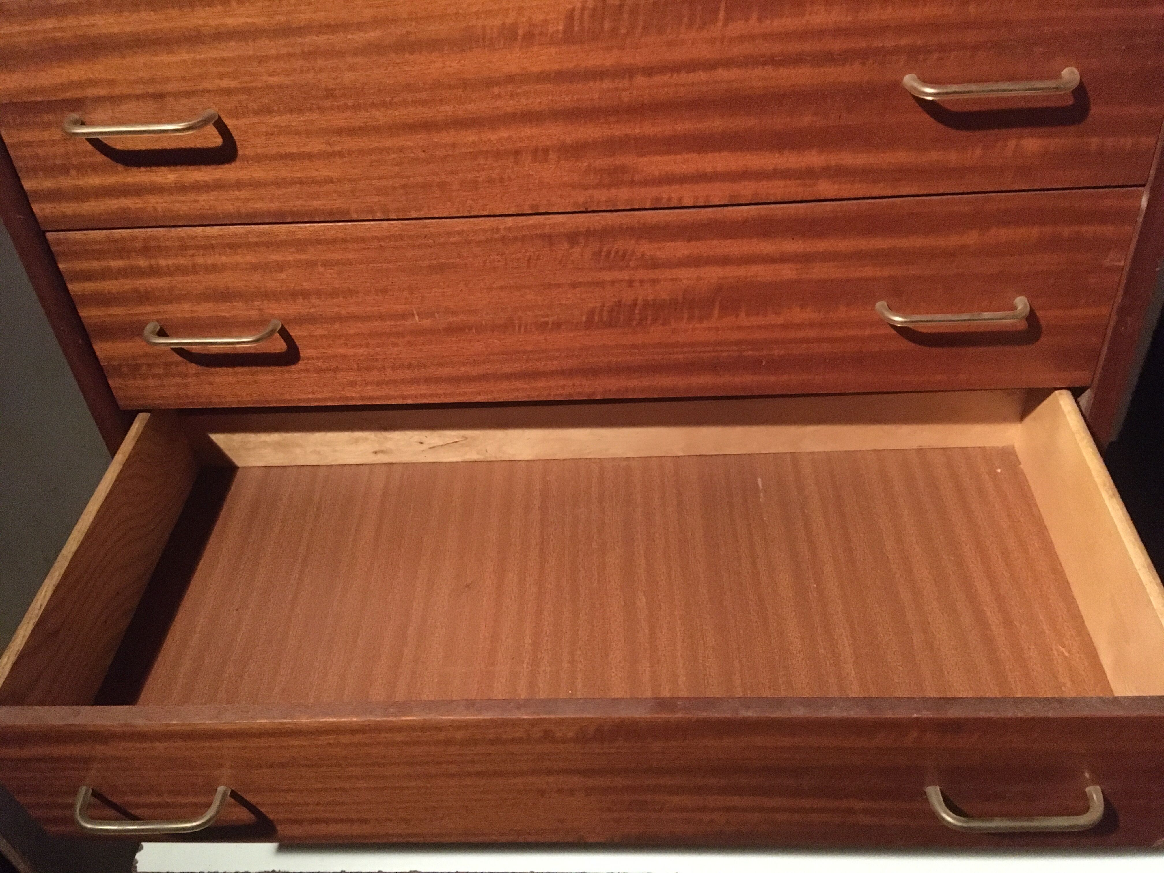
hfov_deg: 61.7
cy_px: 436
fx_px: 975
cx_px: 582
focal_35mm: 29
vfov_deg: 48.2
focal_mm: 4.15
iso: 1000
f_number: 2.2
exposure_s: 1/17
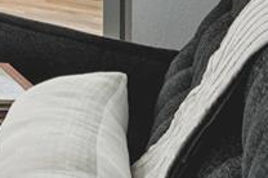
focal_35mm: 74
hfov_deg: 16.8
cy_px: -137
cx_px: -316
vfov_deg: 15.8
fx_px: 550
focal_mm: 10
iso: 800
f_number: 8
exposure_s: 1/5
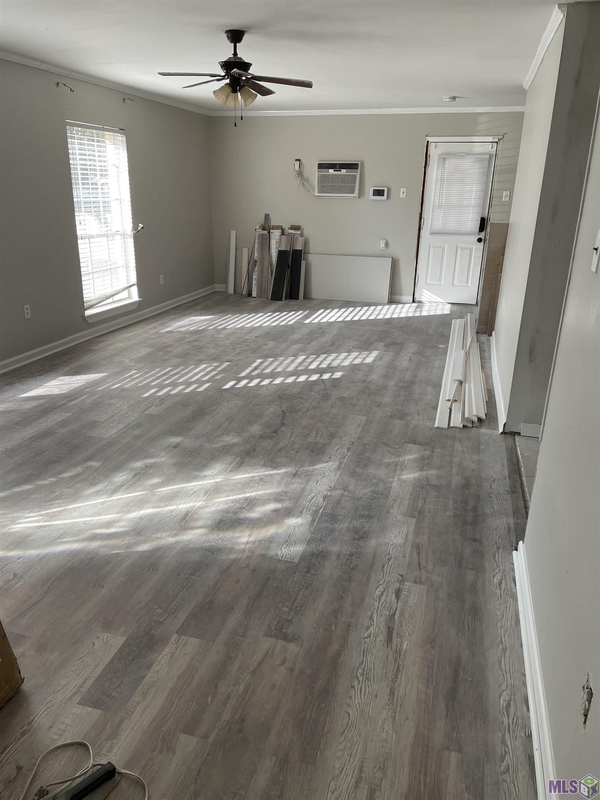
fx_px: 601
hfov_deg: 53.1
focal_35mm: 26
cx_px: 300
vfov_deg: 67.3
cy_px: 400
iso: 32
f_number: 1.6
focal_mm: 4.2
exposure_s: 1/121
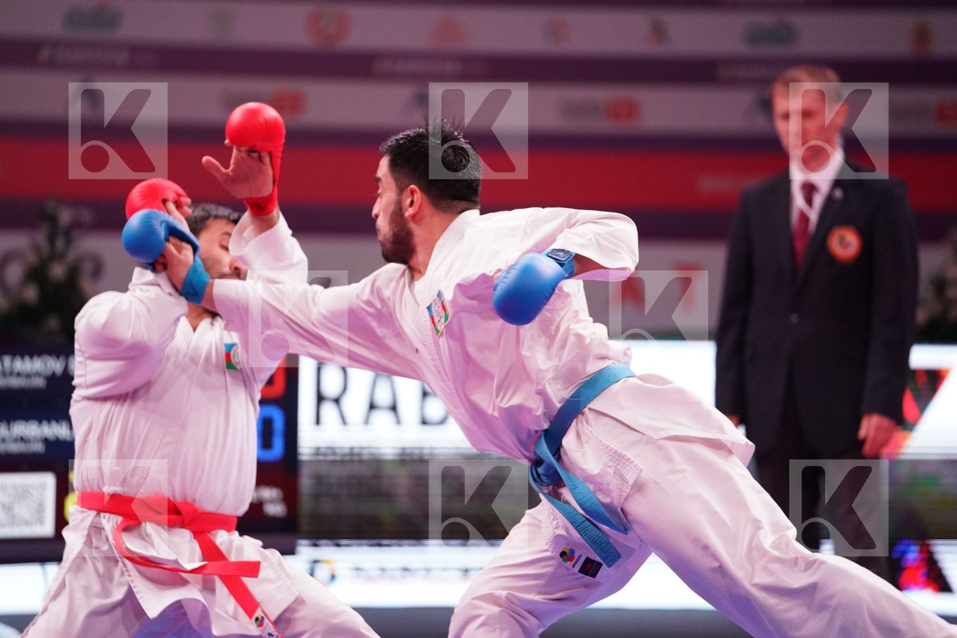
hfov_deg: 10.3
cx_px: 478
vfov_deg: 6.9
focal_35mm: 200
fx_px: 5316
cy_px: 319
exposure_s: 1/1000
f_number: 2.8
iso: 5000
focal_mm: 200
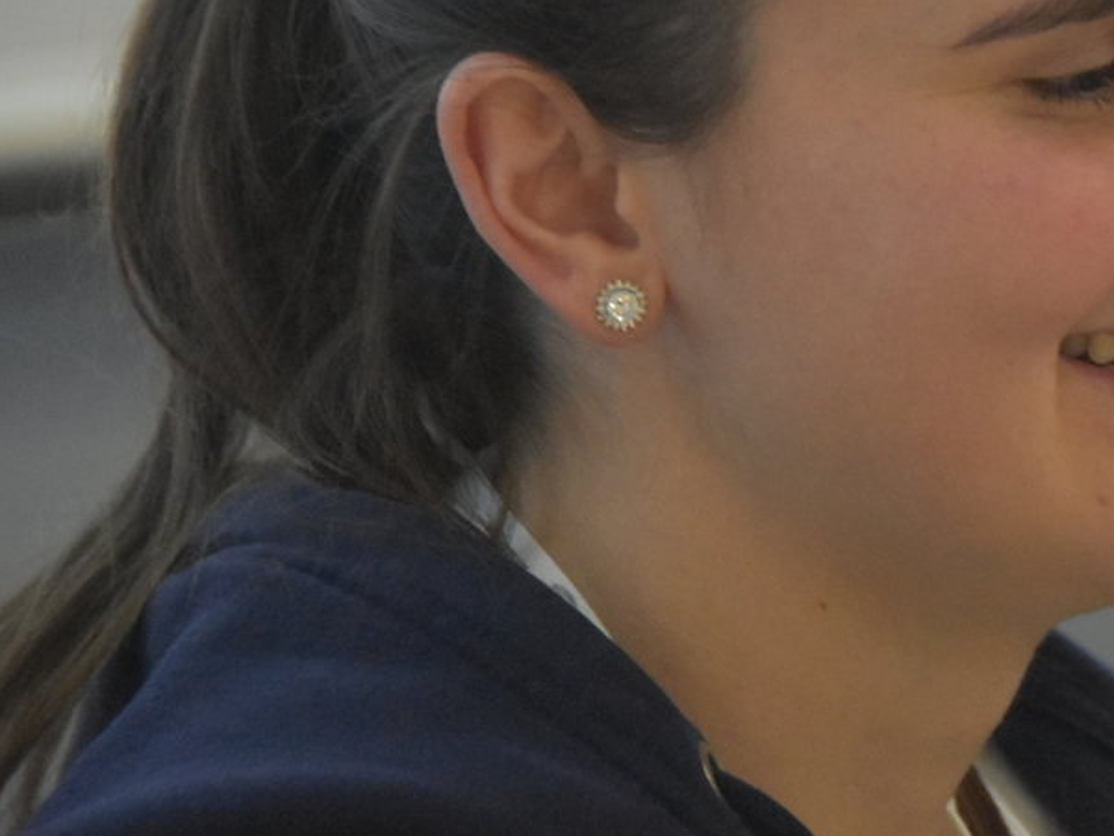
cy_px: 132
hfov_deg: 4.6
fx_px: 13905
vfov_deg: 3.4
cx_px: 1021
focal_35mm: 432
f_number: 5.6
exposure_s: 1/250
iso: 7200
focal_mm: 150
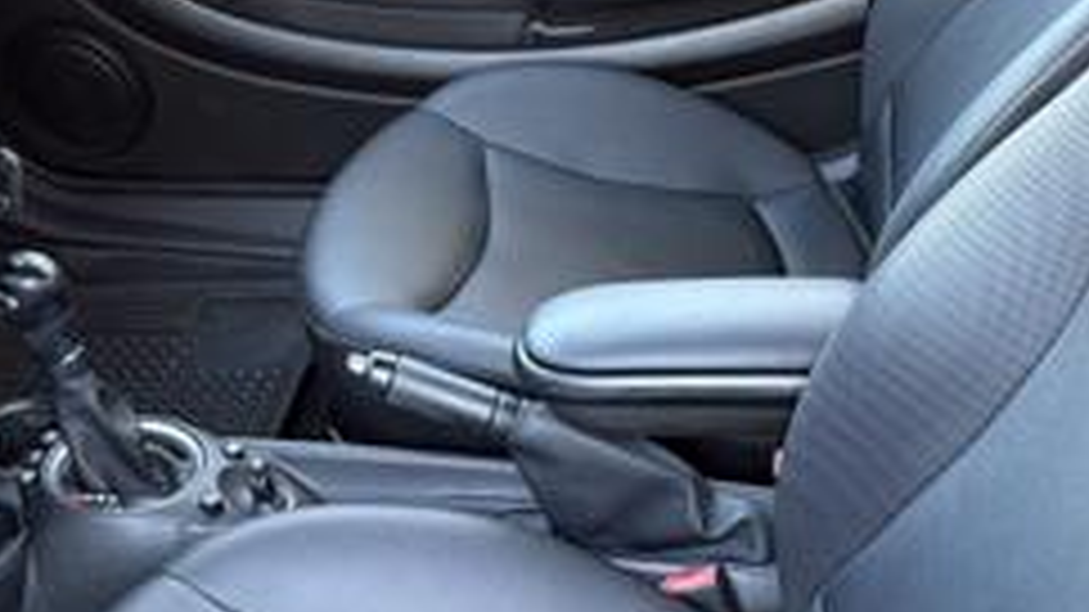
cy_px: 500
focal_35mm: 59
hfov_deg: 35.3
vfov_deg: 20.1
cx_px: 648
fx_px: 1703
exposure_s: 1/60
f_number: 1.6
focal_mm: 5.96
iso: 200
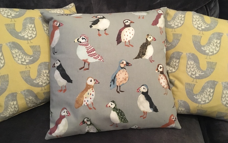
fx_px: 193
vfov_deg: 40.6
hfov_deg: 61.2
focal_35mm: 31
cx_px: 114
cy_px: 77
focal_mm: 4.15
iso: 400
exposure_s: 1/17
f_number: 2.2
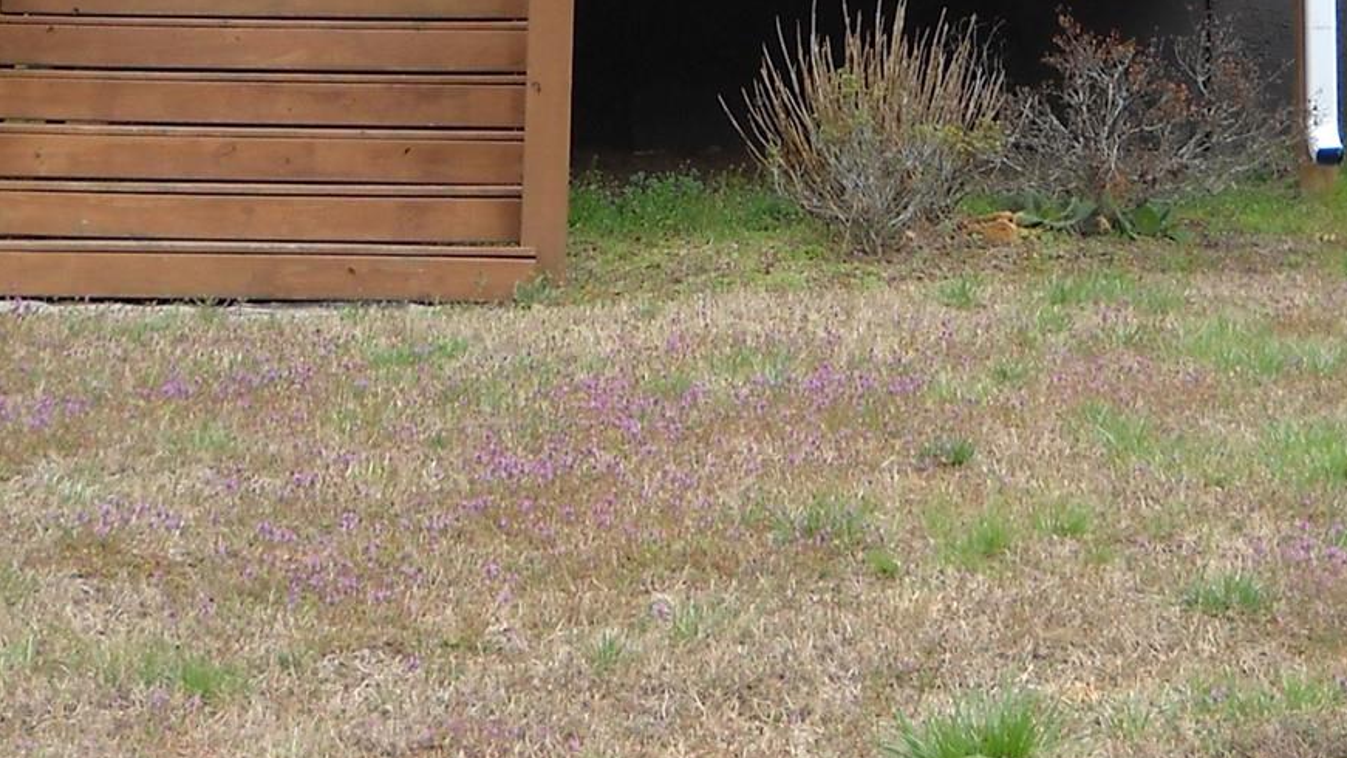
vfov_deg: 11.2
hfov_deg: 20.4
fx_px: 3750
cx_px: 640
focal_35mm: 105
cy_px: -312
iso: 64
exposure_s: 1/148
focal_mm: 6.72
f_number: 3.1
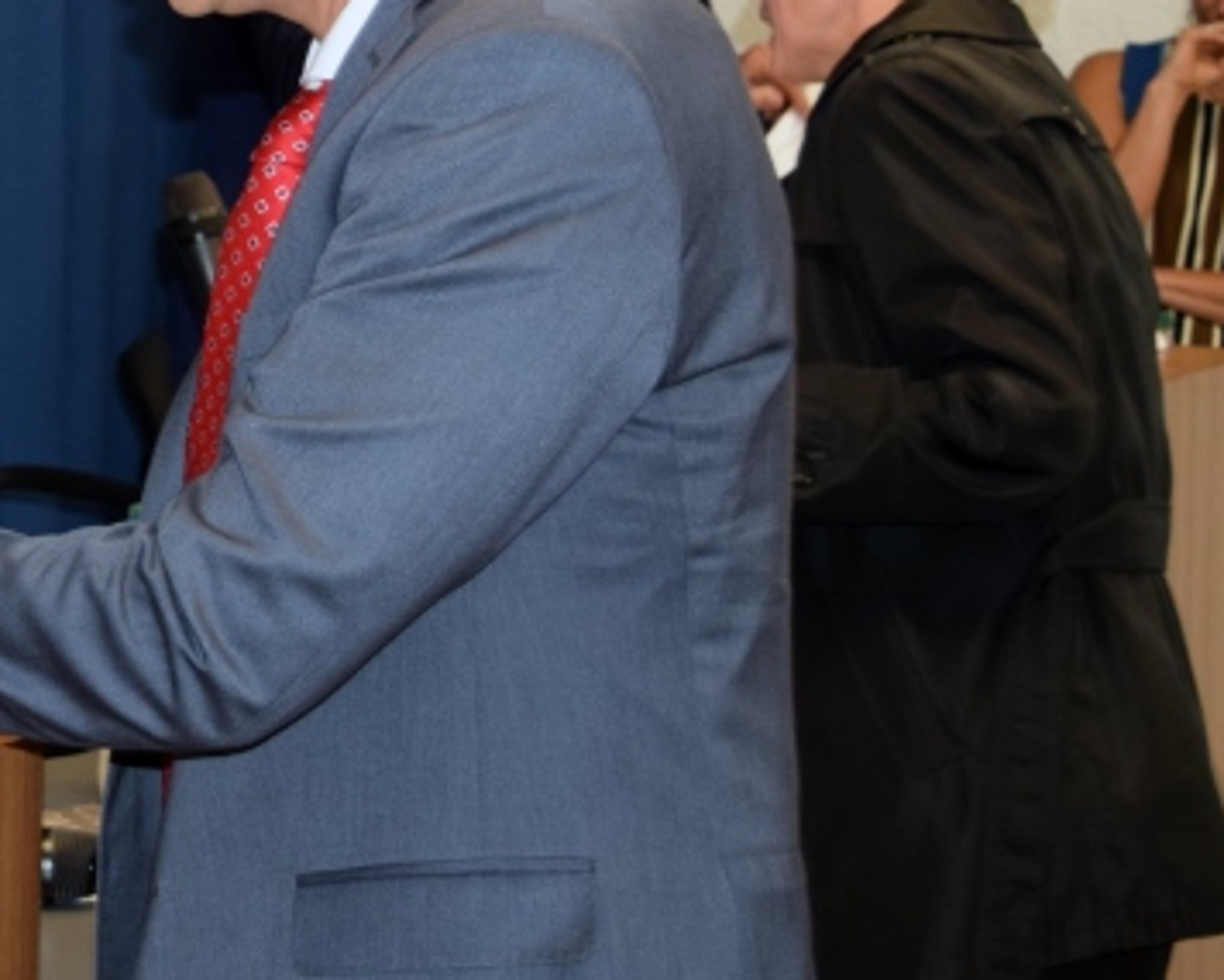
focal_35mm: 117
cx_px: -519
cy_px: 50
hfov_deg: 15.3
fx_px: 4252
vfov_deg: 13.0
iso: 800
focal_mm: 29
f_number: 4.5
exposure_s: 1/80
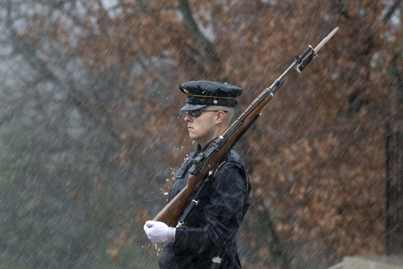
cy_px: 134
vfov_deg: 7.0
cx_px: 202
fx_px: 2183
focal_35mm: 195
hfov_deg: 10.5
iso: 1250
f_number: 4
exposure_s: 1/400
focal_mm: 130
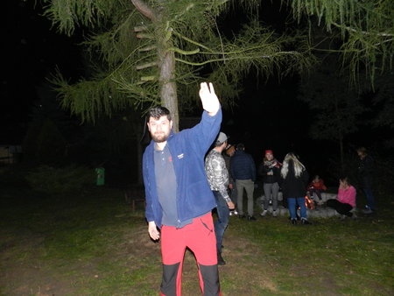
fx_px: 262
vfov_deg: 58.9
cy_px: 148
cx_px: 197
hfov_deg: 73.9
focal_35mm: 23
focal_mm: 4
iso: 720
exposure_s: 1/30
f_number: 3.4
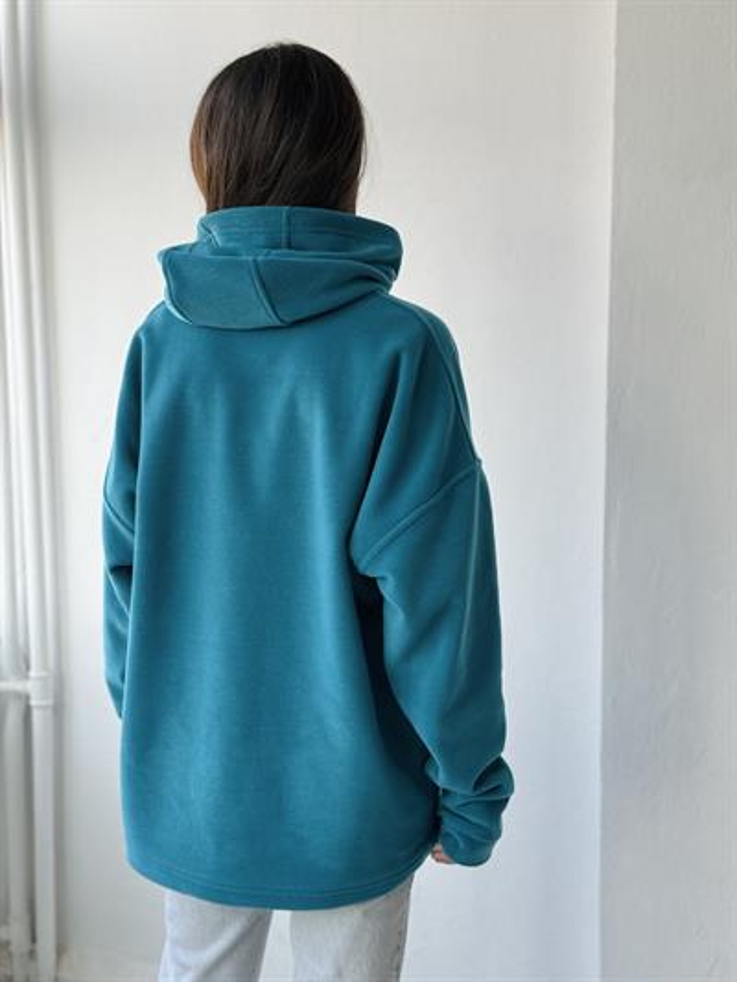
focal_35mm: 48
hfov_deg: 30.3
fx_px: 1362
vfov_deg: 39.6
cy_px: 491
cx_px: 368
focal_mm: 6.76
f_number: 1.78
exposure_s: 1/233
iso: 64
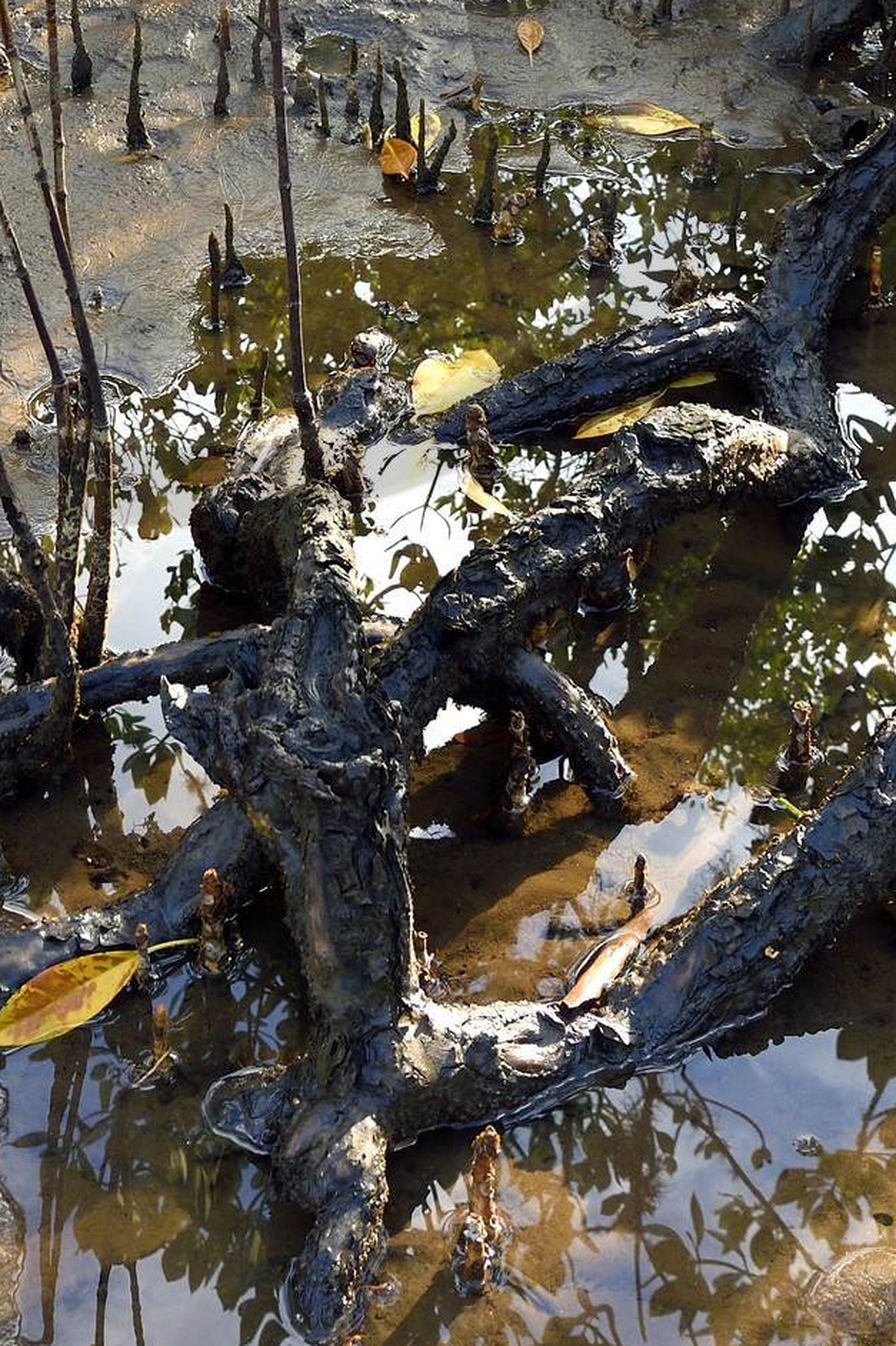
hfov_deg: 18.2
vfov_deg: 25.3
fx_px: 2766
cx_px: 179
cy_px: -144
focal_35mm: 74
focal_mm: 29
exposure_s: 1/60
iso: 400
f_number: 8
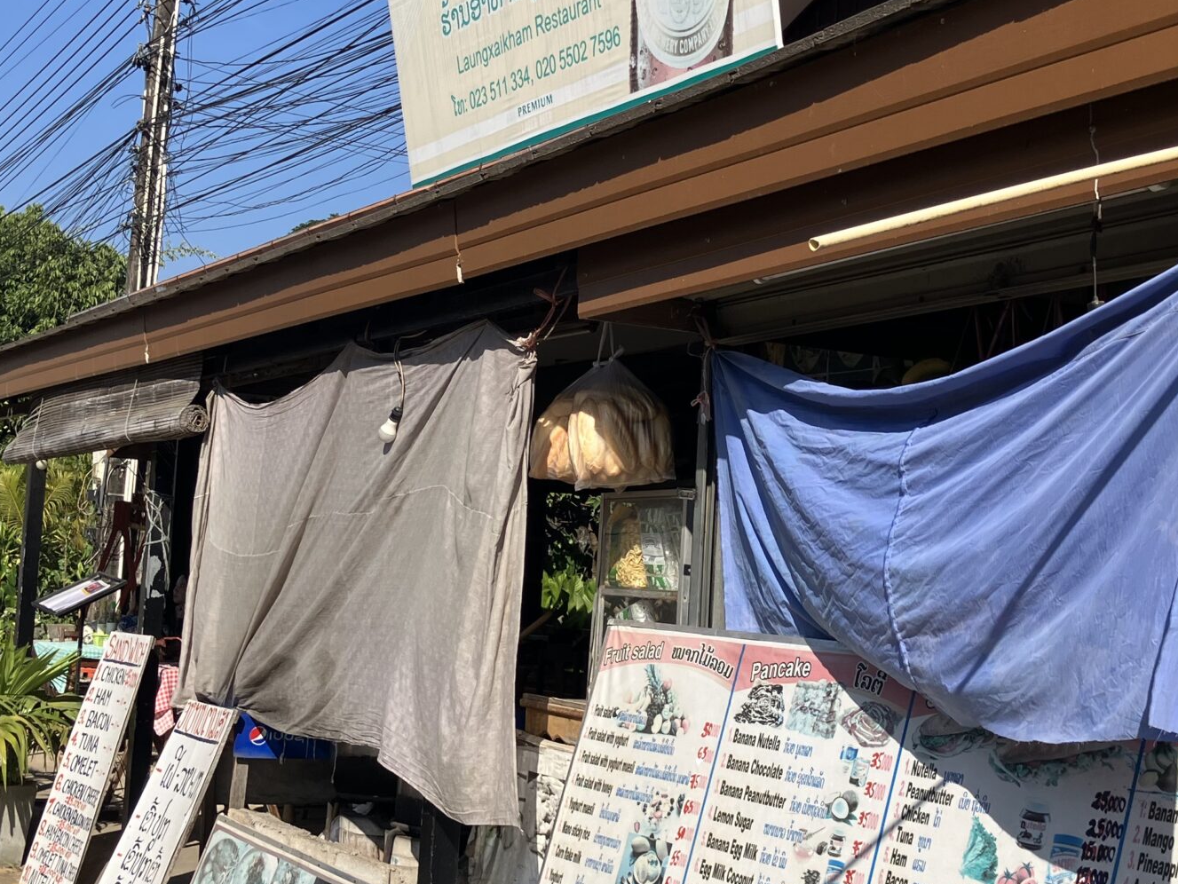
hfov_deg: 35.5
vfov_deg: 27.0
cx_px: 636
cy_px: 436
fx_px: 1838
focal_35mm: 54
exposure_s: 1/2208
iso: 32
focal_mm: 3.99
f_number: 1.8
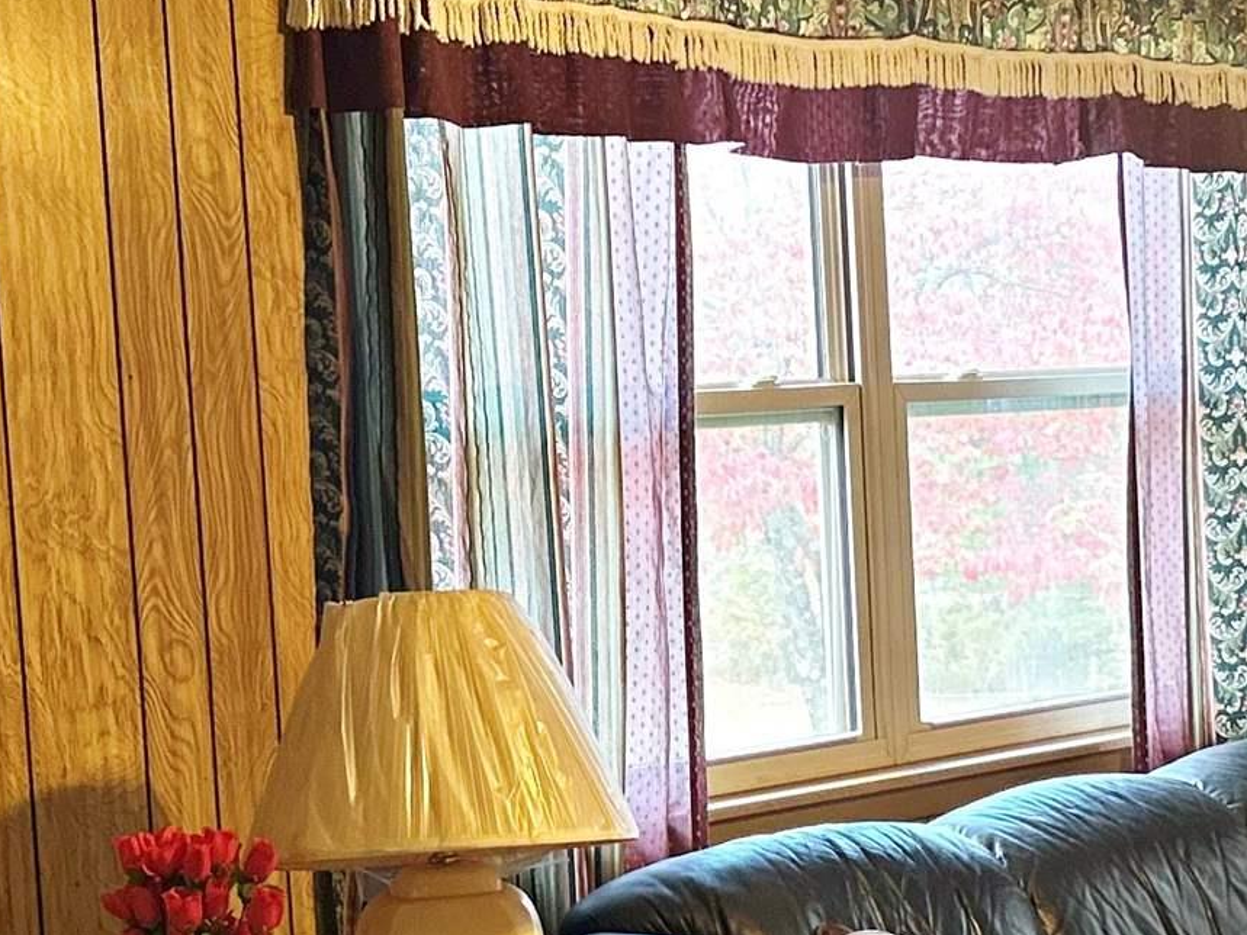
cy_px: 710
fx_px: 3350
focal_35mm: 93
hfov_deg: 21.0
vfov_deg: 15.8
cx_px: 820
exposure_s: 1/60
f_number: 1.5
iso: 200
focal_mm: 5.7
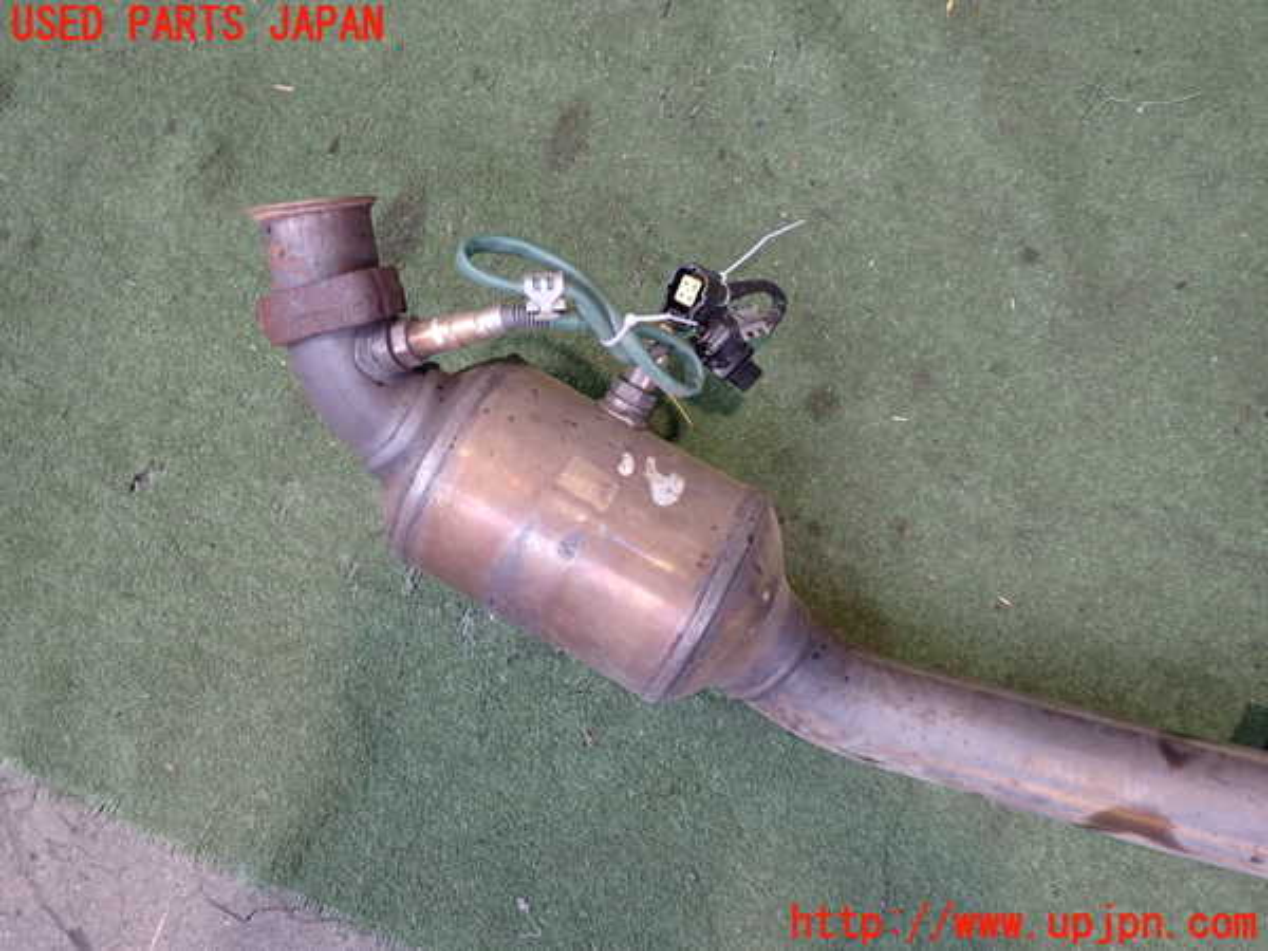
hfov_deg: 60.0
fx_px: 1099
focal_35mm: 30
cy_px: 476
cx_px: 634
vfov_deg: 46.8
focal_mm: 5.4
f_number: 2.3
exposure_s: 1/30
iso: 250
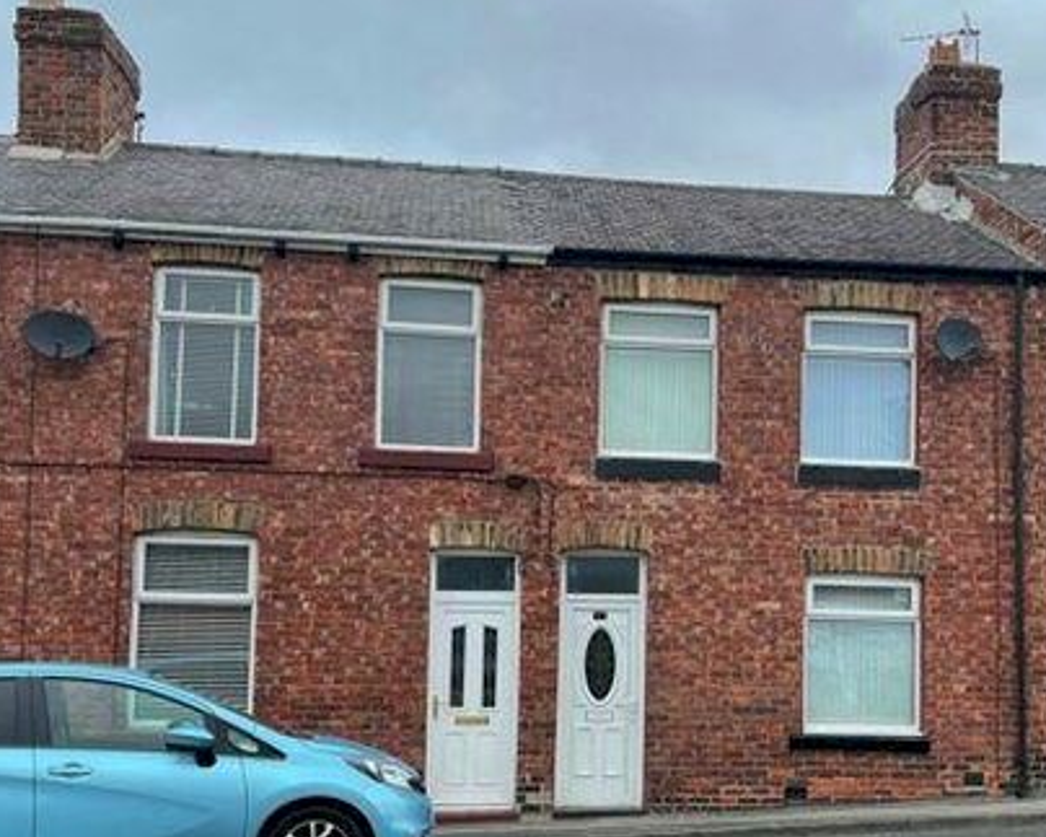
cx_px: 645
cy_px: 545
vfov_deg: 33.9
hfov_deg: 41.8
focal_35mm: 44
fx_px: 1362
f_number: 1.6
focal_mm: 5.1
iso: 32
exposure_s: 1/1119
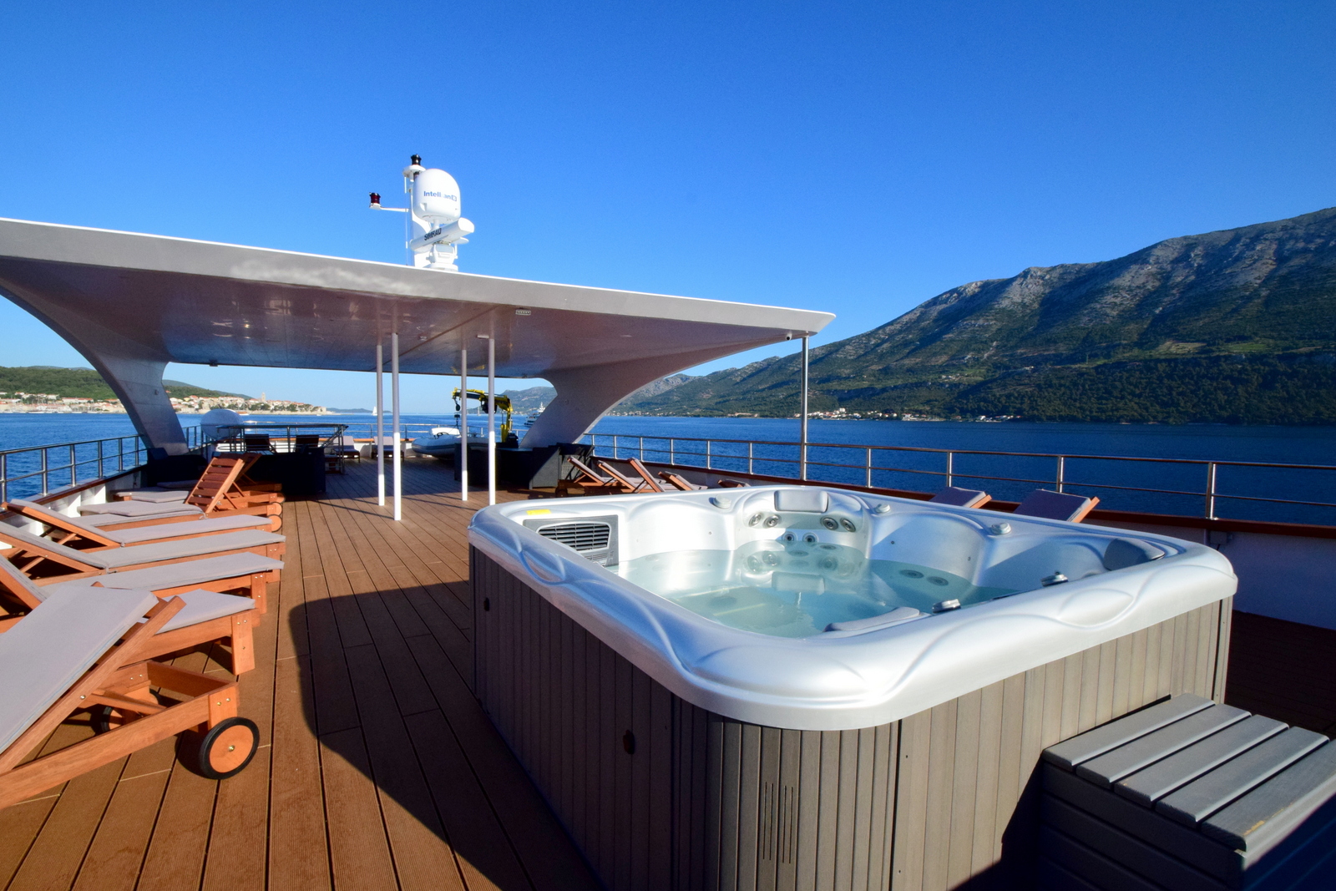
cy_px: 446
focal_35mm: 15
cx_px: 668
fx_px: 557
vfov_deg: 77.3
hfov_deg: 100.4
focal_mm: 10
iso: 1600
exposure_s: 1/1000
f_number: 16
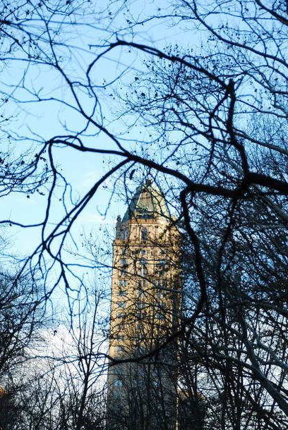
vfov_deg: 12.5
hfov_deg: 8.4
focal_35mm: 164
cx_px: 147
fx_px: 1958
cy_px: 228
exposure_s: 1/100
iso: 100
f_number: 5.6
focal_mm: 95
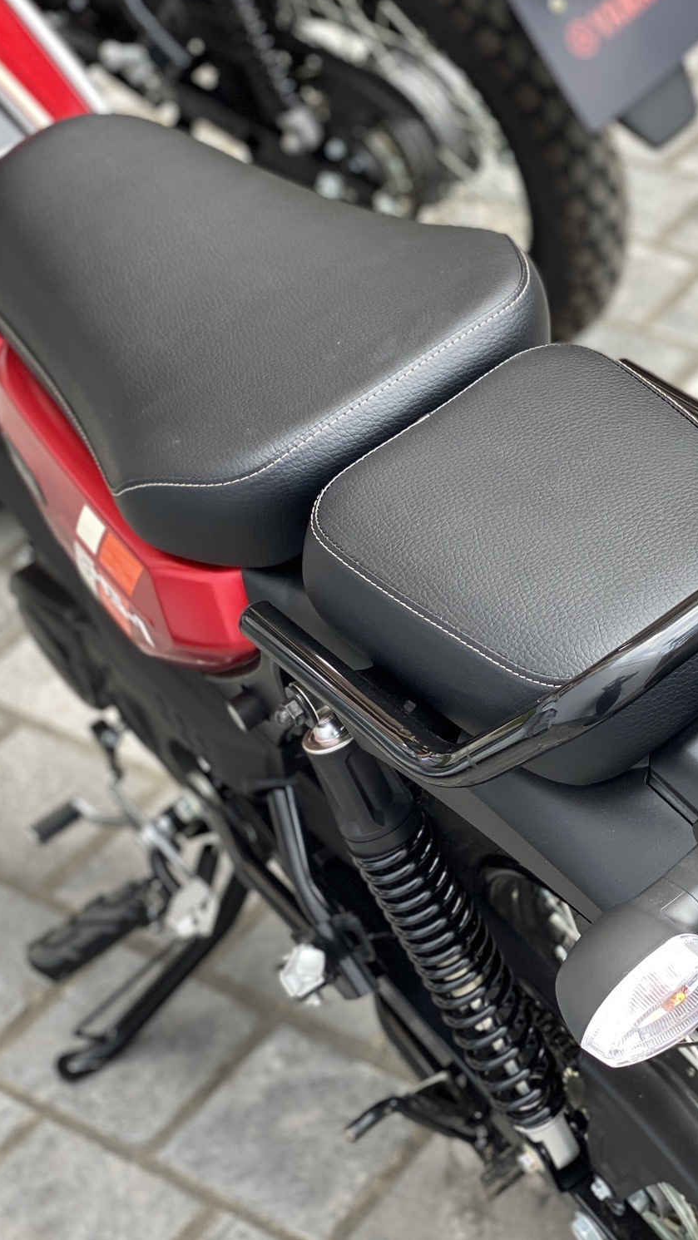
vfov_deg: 27.9
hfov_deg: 15.9
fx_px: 2500
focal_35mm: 76
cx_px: 468
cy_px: 617
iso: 40
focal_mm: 6
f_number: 2
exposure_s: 1/122
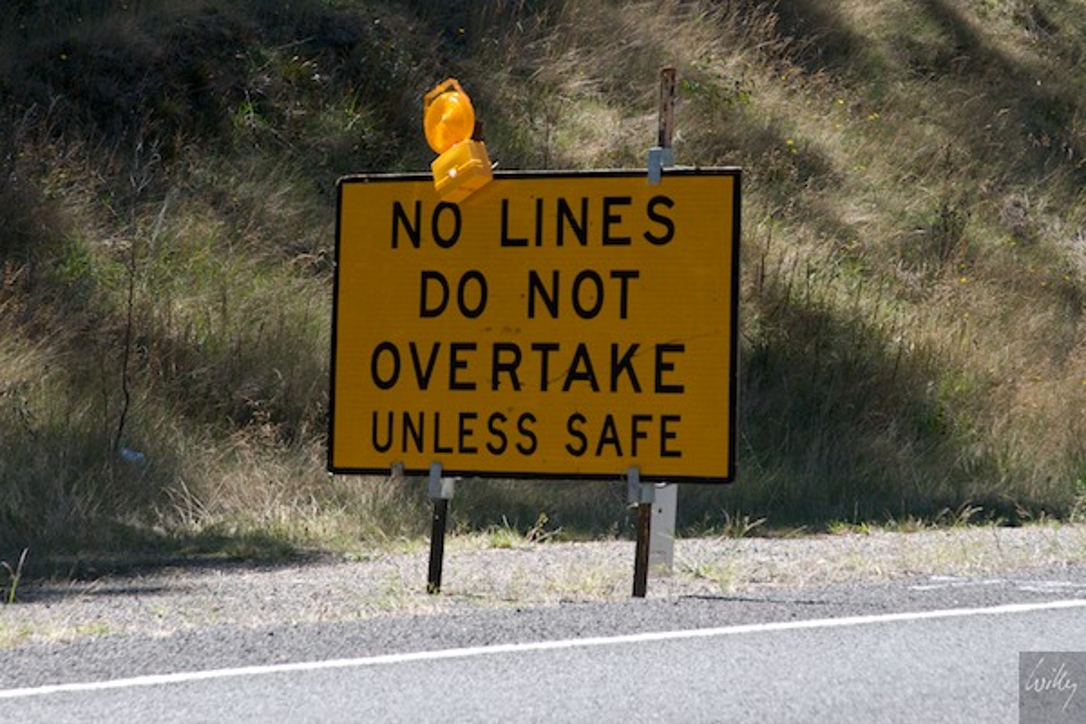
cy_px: 362
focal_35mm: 128
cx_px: 543
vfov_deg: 10.8
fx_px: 3846
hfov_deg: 16.1
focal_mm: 85
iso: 250
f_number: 8
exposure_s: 1/250
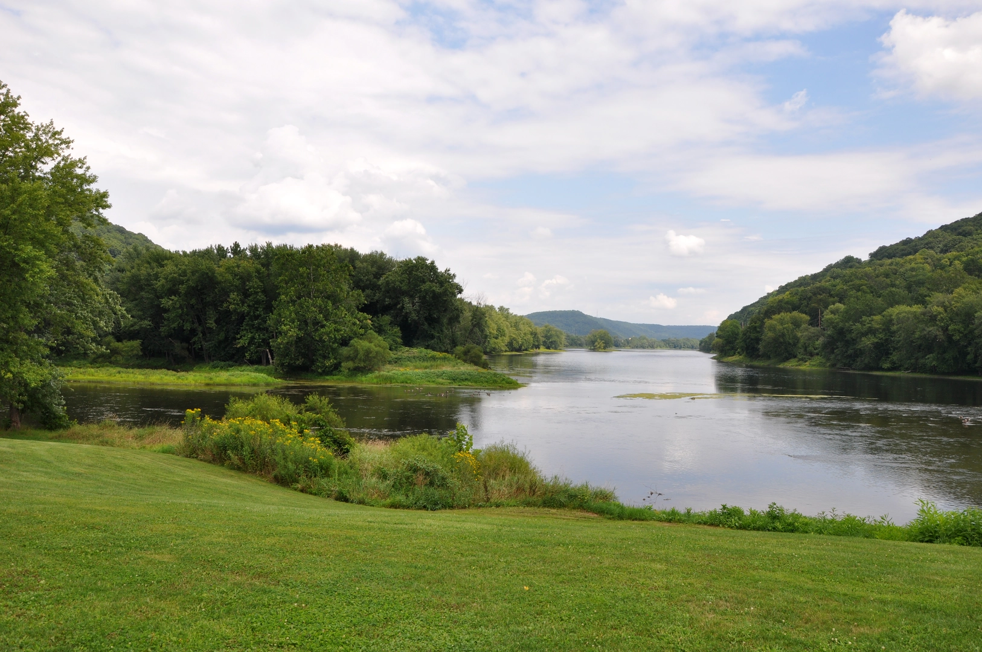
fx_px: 736
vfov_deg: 47.8
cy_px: 326
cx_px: 491
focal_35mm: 27
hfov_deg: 67.4
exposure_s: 1/320
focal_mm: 18
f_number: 9
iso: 200
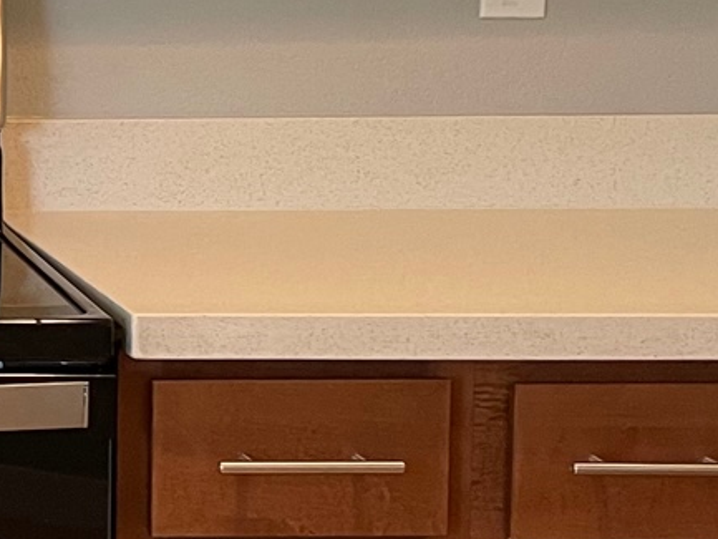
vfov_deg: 12.2
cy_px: 136
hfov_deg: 14.2
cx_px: -605
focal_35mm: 121
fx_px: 2510
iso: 160
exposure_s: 1/60
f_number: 1.6
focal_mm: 4.2
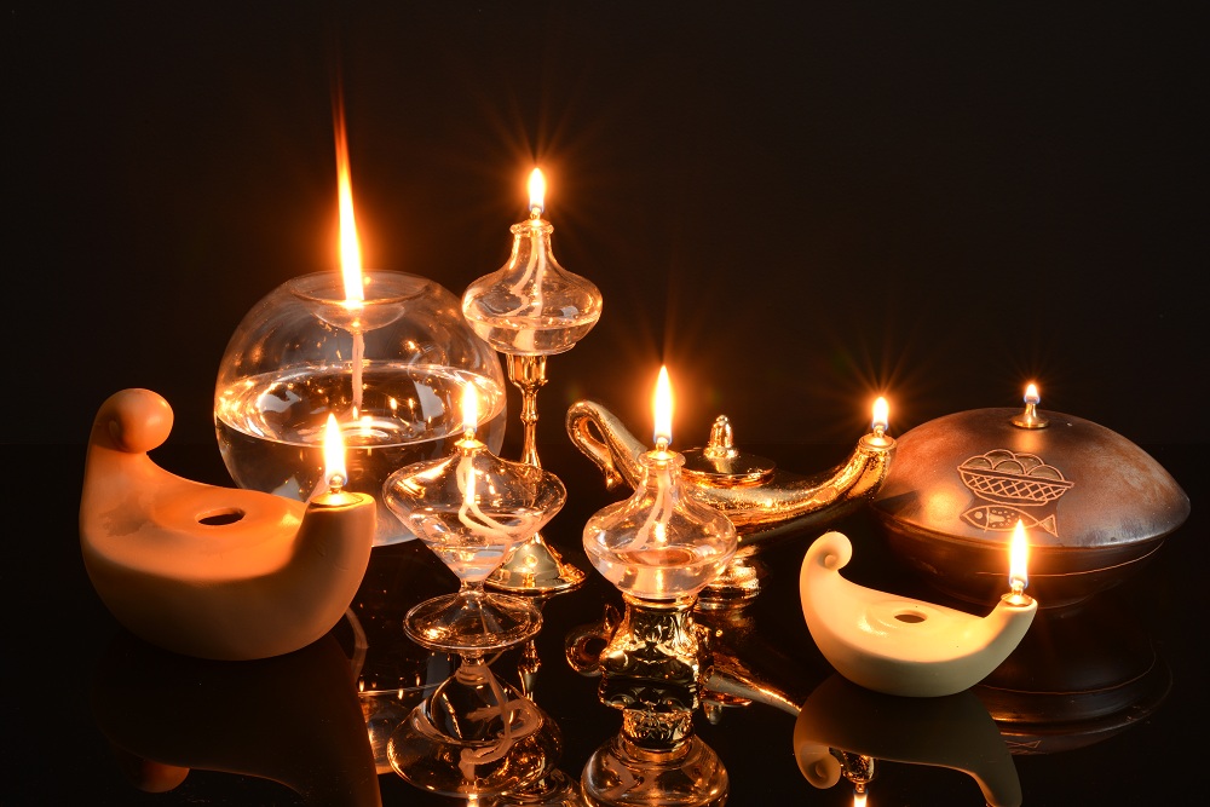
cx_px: 605
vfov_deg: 22.6
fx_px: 2017
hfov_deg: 33.4
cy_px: 404
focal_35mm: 60
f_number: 25
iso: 125
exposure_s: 10
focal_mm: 60
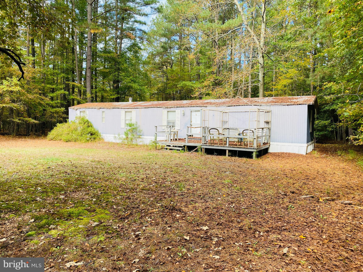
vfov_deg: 53.1
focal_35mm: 26
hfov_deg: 67.3
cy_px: 136
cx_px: 182
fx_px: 273
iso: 32
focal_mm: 4.25
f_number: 1.8
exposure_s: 1/560
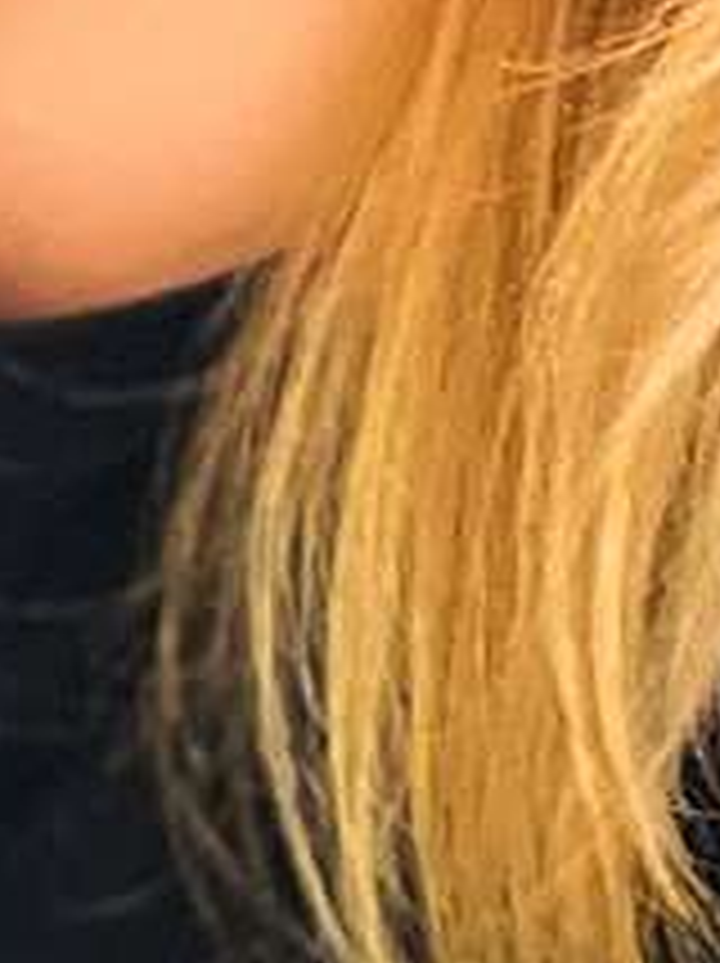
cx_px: -72
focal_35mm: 202
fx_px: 5613
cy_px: -112
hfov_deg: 7.3
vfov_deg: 9.7
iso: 400
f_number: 2.2
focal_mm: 2.71
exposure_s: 1/58
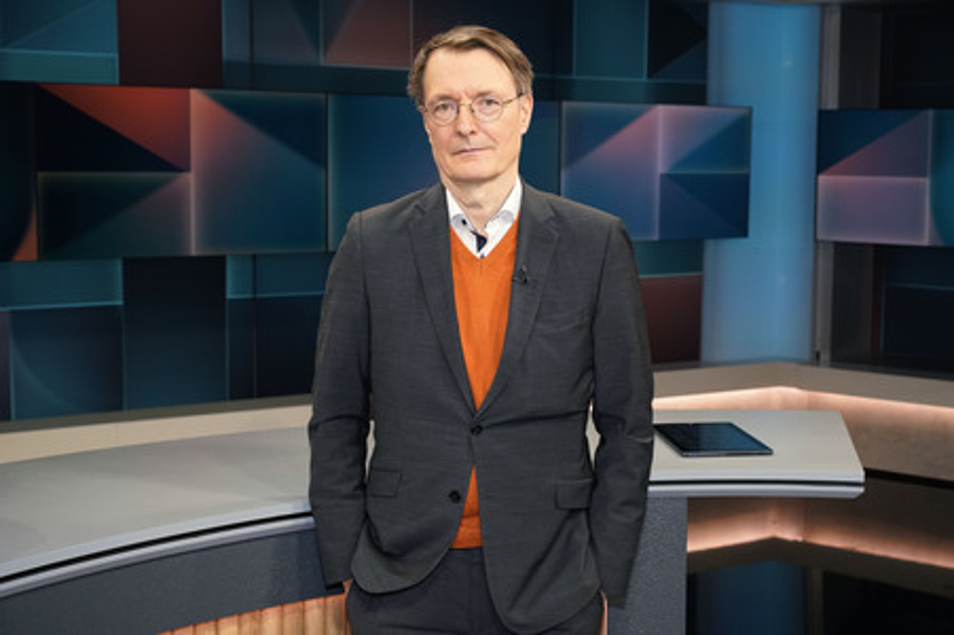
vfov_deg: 30.5
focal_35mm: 44
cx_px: 477
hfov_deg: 44.5
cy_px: 318
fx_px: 1165
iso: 2000
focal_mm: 44
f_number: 5.6
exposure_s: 1/125
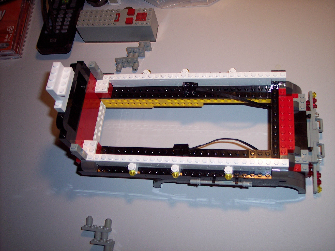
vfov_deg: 36.8
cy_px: 126
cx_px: 168
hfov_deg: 47.9
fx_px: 377
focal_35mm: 39
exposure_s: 1/60
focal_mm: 8
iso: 100
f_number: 2.8
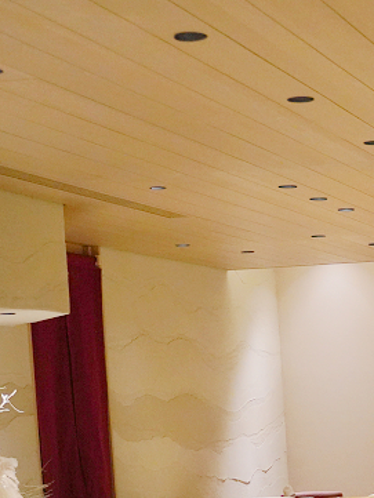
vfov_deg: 19.3
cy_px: 481
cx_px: 667
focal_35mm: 99
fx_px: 1425
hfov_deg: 13.5
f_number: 2.8
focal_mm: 31
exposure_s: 1/160
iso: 4000
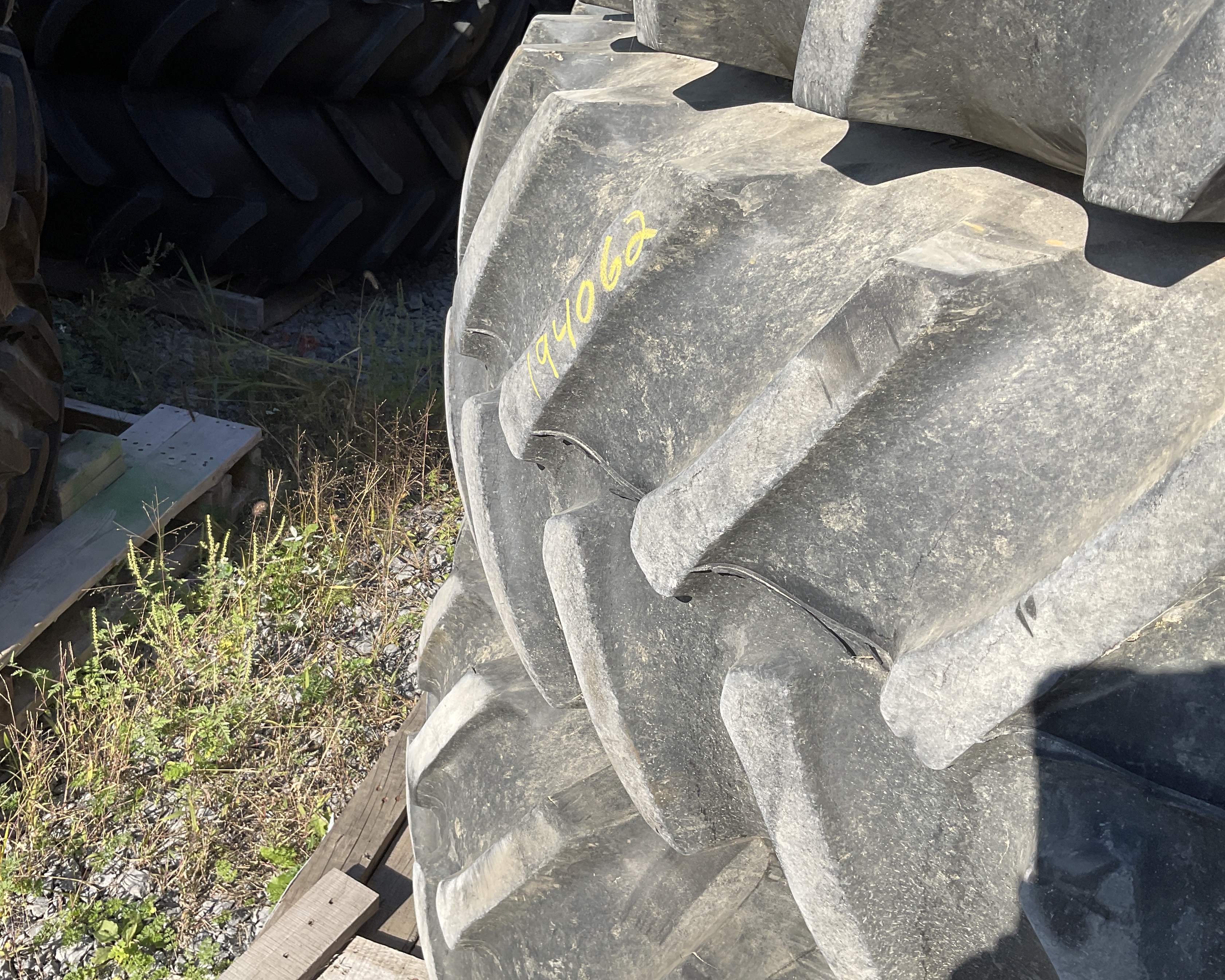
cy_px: 522
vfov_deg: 43.3
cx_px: 572
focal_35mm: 34
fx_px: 1233
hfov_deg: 52.8
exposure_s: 1/1098
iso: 16
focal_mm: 3
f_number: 1.8
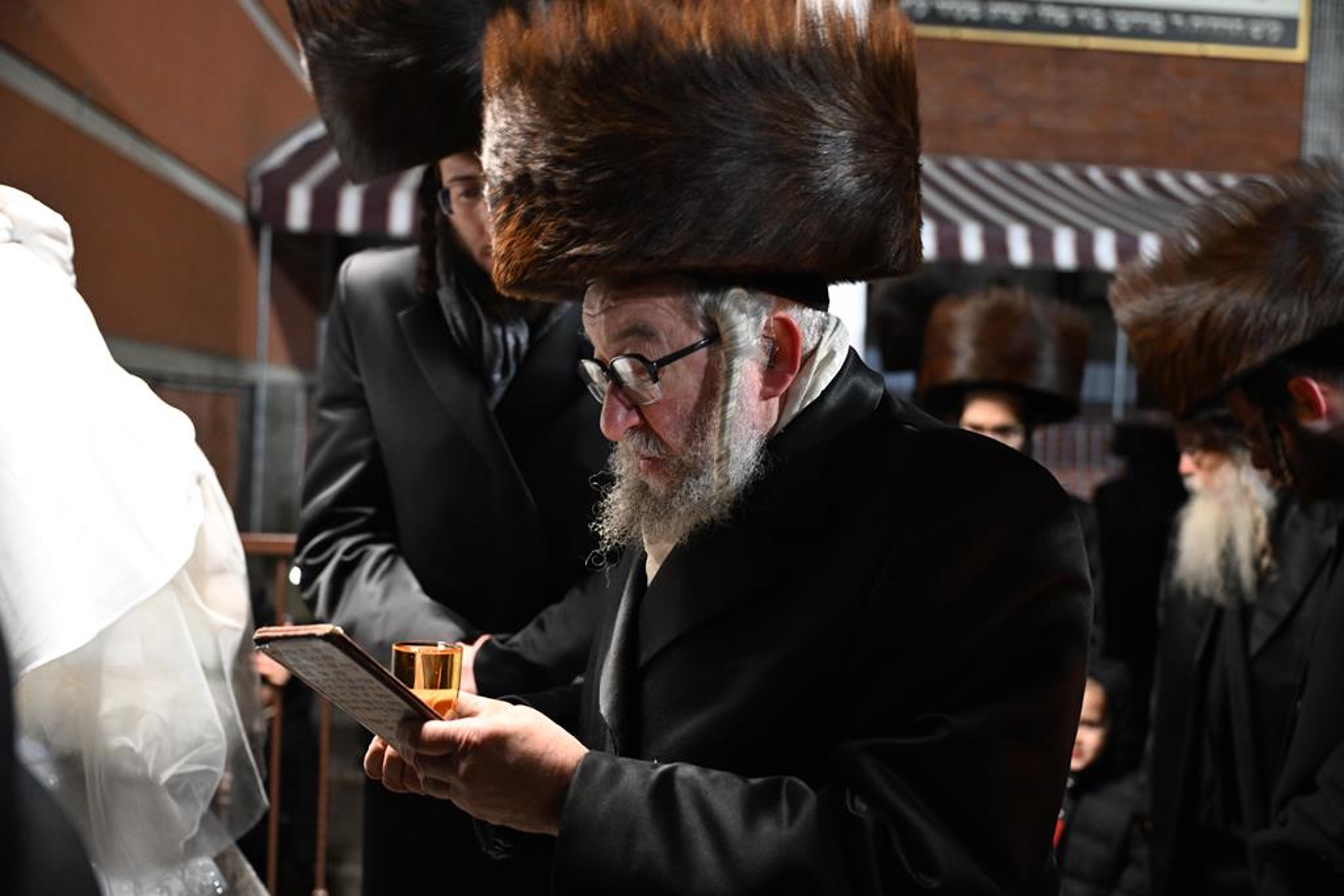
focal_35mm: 35
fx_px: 1307
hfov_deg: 54.4
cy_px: 448
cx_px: 672
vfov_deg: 37.9
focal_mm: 35
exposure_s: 1/125
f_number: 2.8
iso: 4000
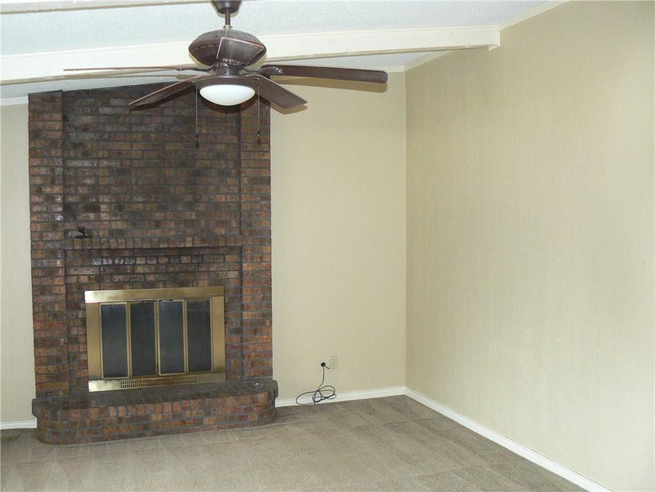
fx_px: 681
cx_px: 328
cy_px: 246
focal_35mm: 36
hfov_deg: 51.4
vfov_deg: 39.7
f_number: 2.8
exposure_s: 1/30
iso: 250
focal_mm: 6
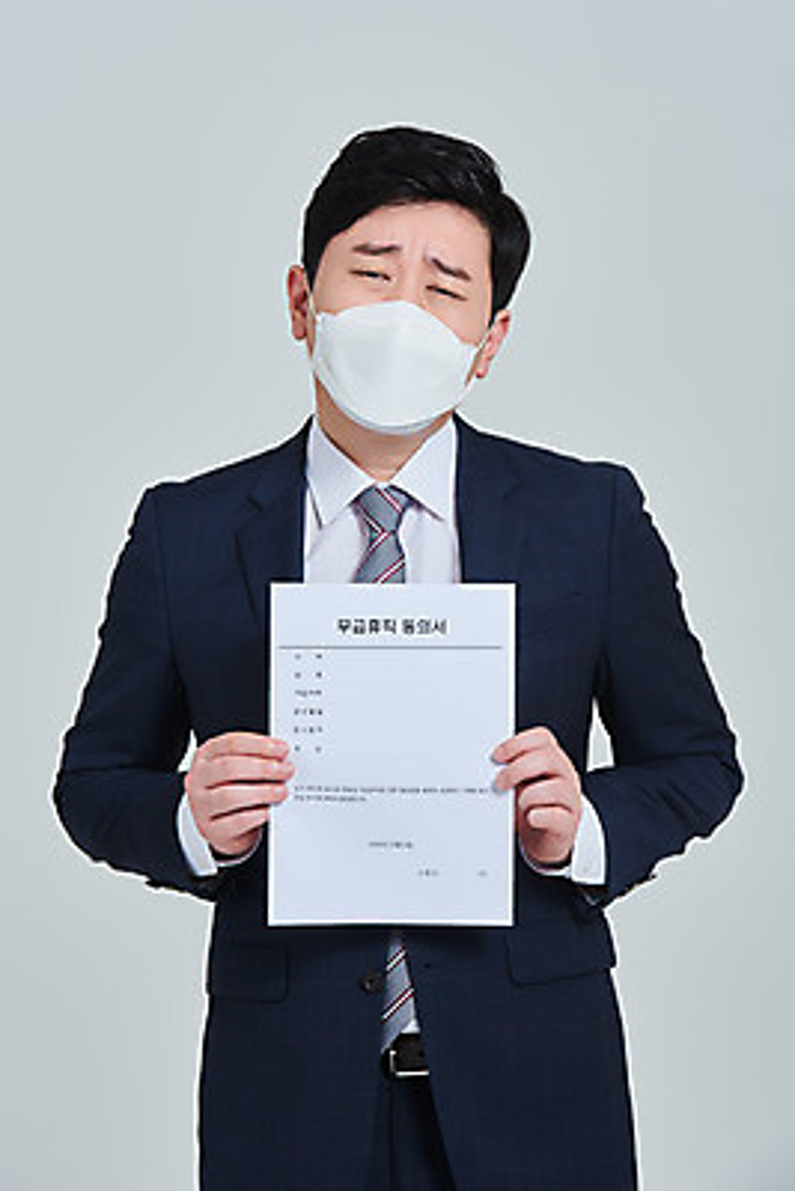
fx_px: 5791
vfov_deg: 11.7
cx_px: 398
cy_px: 596
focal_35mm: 175
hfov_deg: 7.9
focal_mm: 175
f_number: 14
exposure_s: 1/125
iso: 100
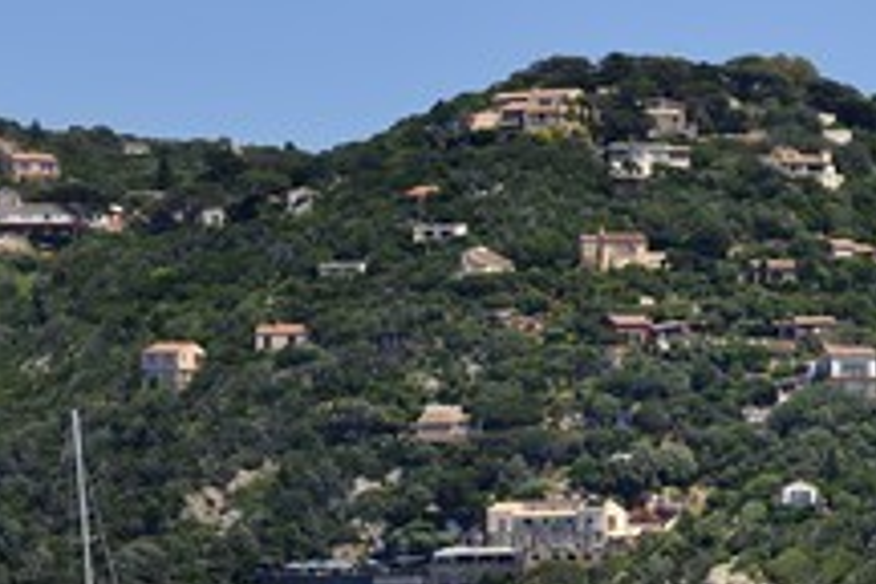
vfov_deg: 4.9
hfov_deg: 7.3
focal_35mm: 283
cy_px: 454
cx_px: 716
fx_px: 6886
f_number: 8
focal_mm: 145
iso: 200
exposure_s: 1/800
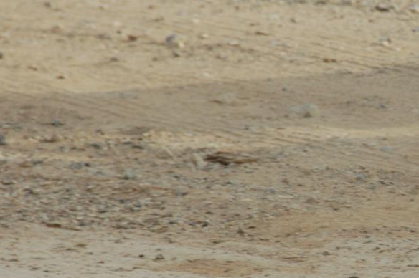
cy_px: 164
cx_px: 532
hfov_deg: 2.5
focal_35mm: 822
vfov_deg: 1.7
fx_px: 9556
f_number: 8
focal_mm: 200
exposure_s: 1/1000
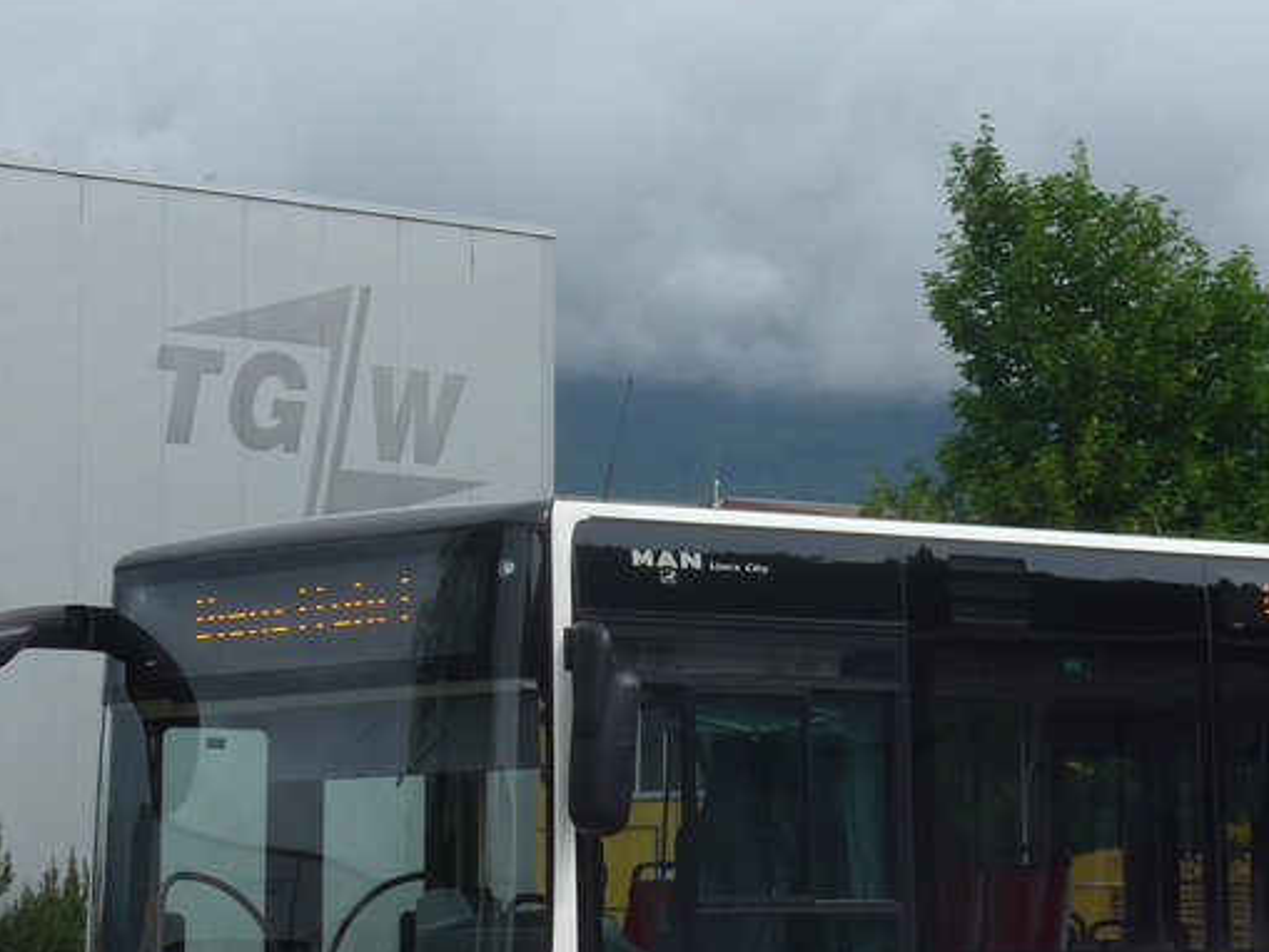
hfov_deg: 14.1
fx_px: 5097
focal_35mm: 139
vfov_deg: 10.7
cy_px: 469
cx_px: 1015
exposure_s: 1/1000
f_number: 3.5
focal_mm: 12
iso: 80
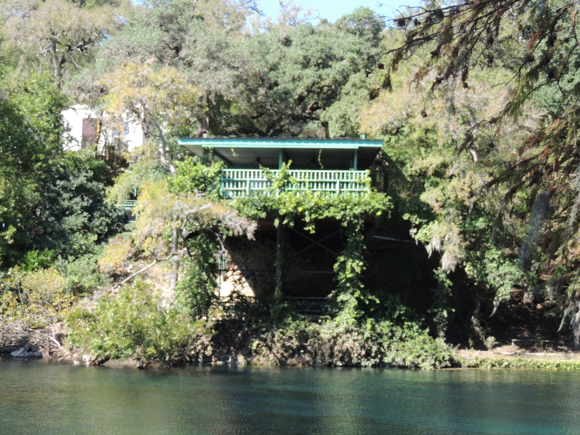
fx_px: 1173
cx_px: 290
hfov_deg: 27.8
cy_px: 218
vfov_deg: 21.0
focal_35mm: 70
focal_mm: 12.4
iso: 100
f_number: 3.9
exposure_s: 1/200
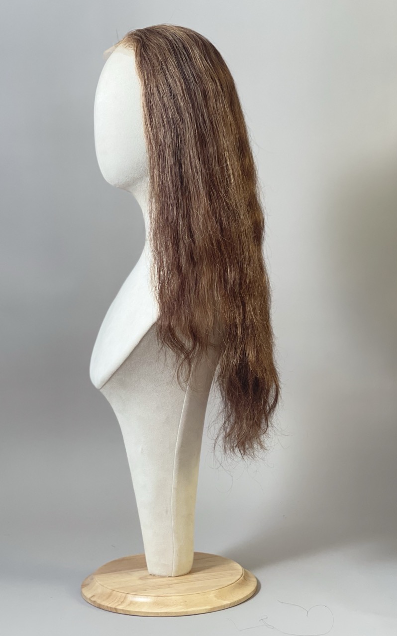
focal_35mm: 68
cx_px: 167
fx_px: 1177
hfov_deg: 19.1
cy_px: 318
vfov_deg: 30.2
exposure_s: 1/121
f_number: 2.2
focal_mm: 7.5
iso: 100
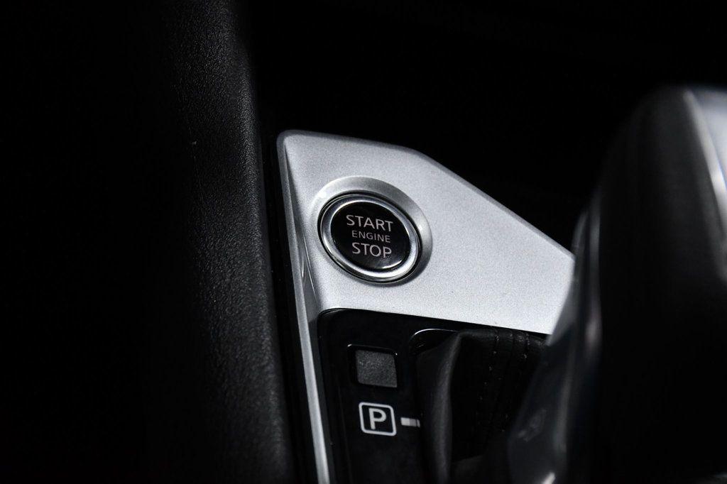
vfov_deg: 17.5
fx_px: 1575
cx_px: 364
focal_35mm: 78
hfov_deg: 26.0
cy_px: 242
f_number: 8
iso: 2500
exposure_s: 1/250
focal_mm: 52
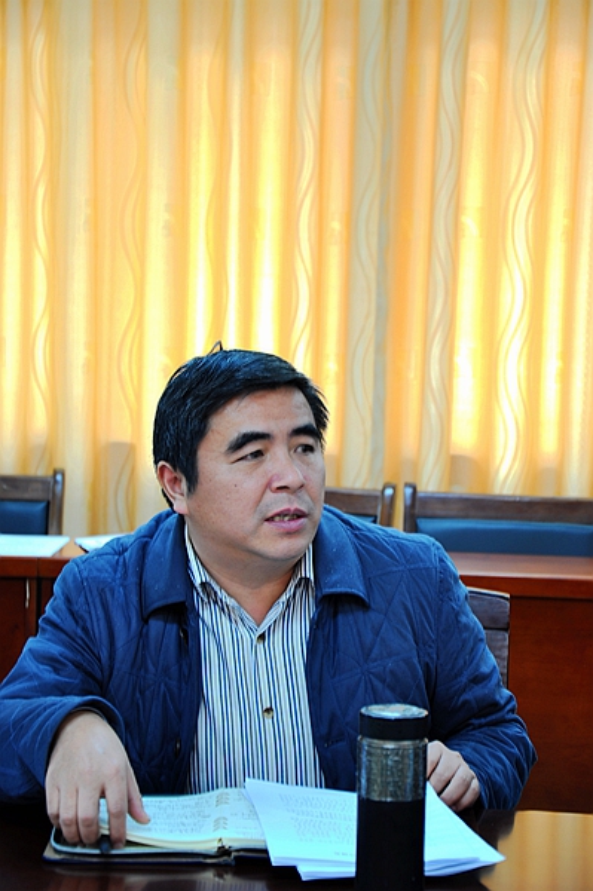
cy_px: 446
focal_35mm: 93
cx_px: 296
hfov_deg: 14.7
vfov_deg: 21.9
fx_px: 2302
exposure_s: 1/3
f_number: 5.3
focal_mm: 62
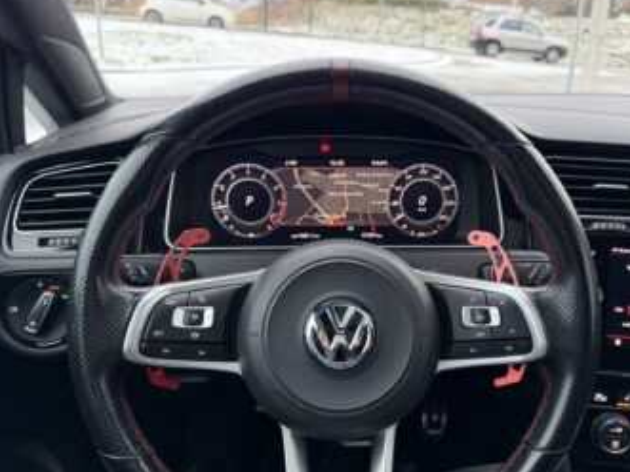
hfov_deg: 61.4
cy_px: 257
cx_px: 364
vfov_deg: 48.1
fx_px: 528
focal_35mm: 29
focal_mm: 6.76
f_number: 1.78
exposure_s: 1/56
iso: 400
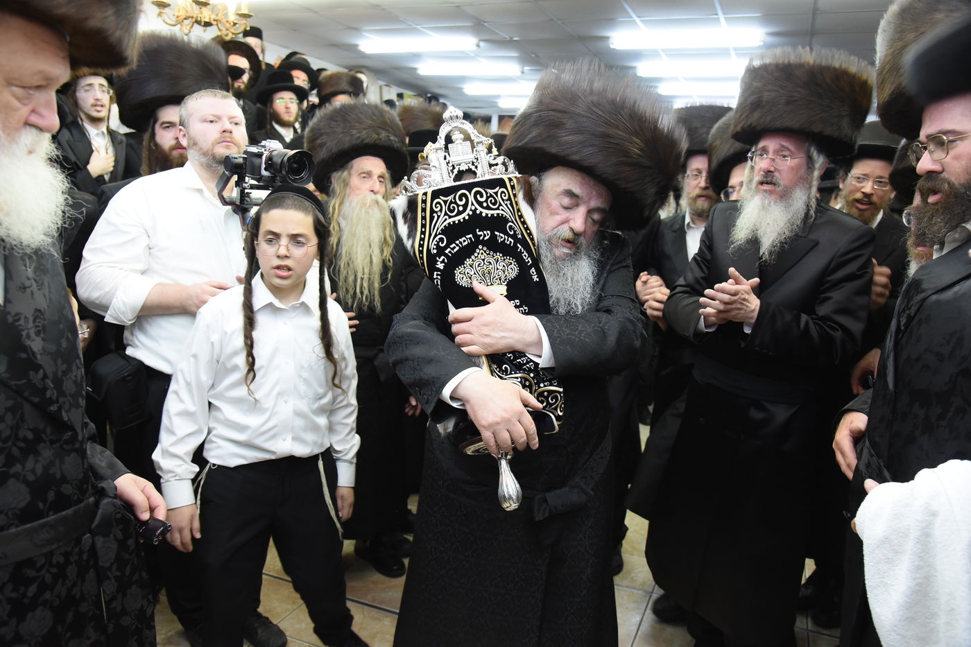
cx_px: 486
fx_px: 728
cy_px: 324
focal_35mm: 27
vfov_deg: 47.9
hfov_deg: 67.4
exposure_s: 1/160
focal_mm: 27
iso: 2500
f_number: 5
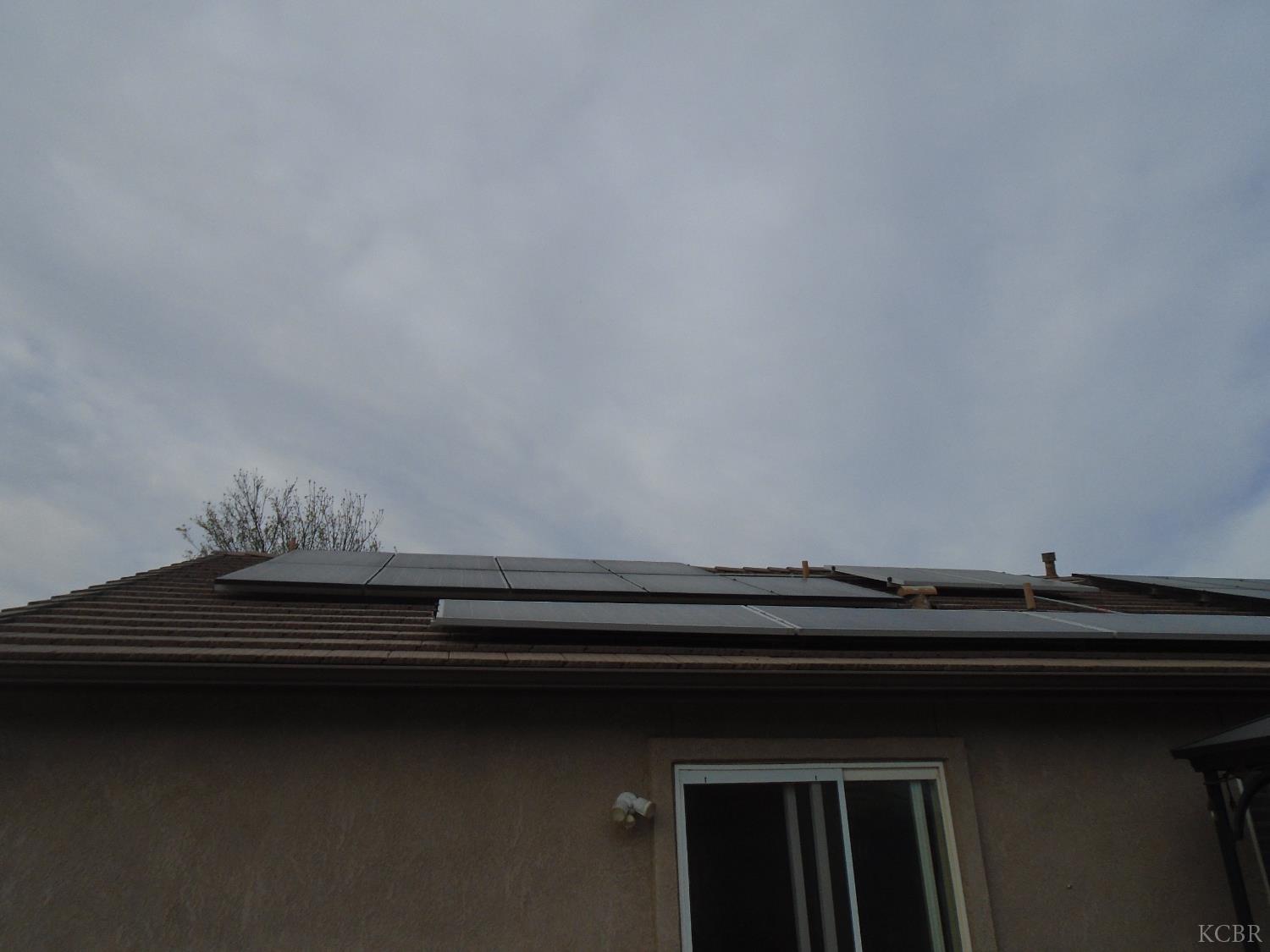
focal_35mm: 26
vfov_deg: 53.1
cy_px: 476
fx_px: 954
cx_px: 635
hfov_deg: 67.3
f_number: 8
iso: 100
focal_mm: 4.6
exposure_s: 1/400
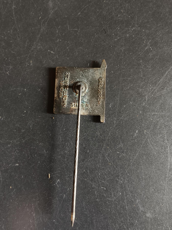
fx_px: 152
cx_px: 86
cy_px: 115
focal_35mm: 23
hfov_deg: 58.9
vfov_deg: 73.9
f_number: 2
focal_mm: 2.32
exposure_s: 1/33.3
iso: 1600
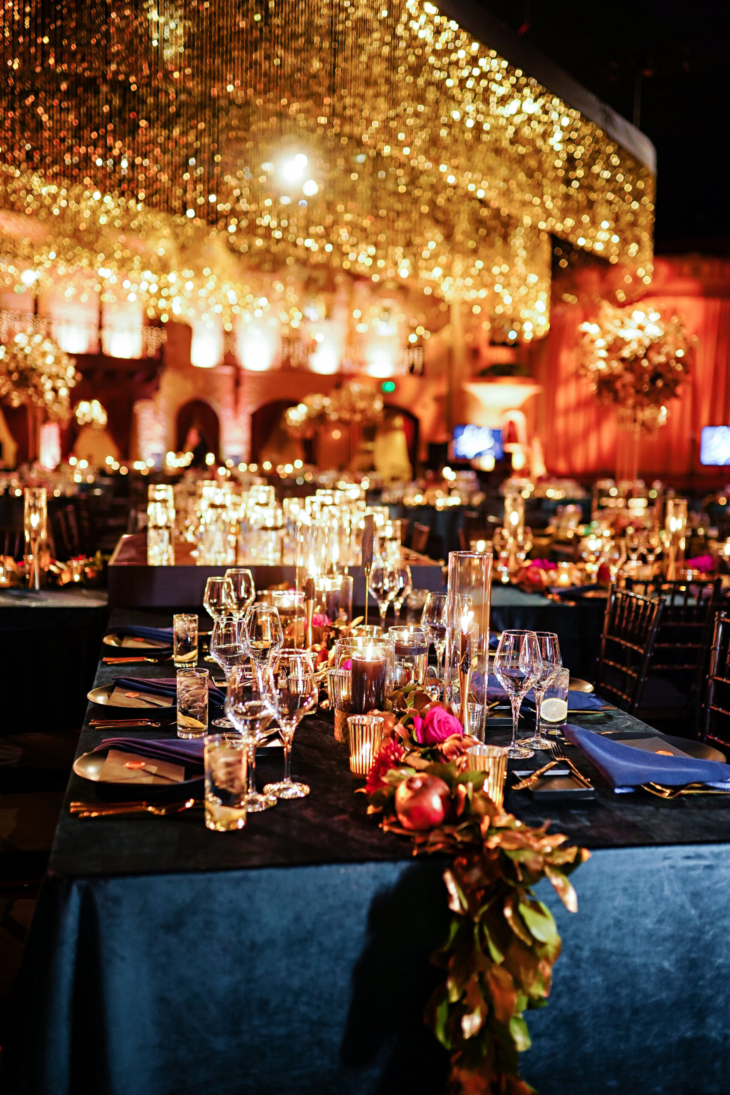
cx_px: 365
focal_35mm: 35
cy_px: 548
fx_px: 1064
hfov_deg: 37.9
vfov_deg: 54.4
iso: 2000
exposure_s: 1/125
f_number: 1.8
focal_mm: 35
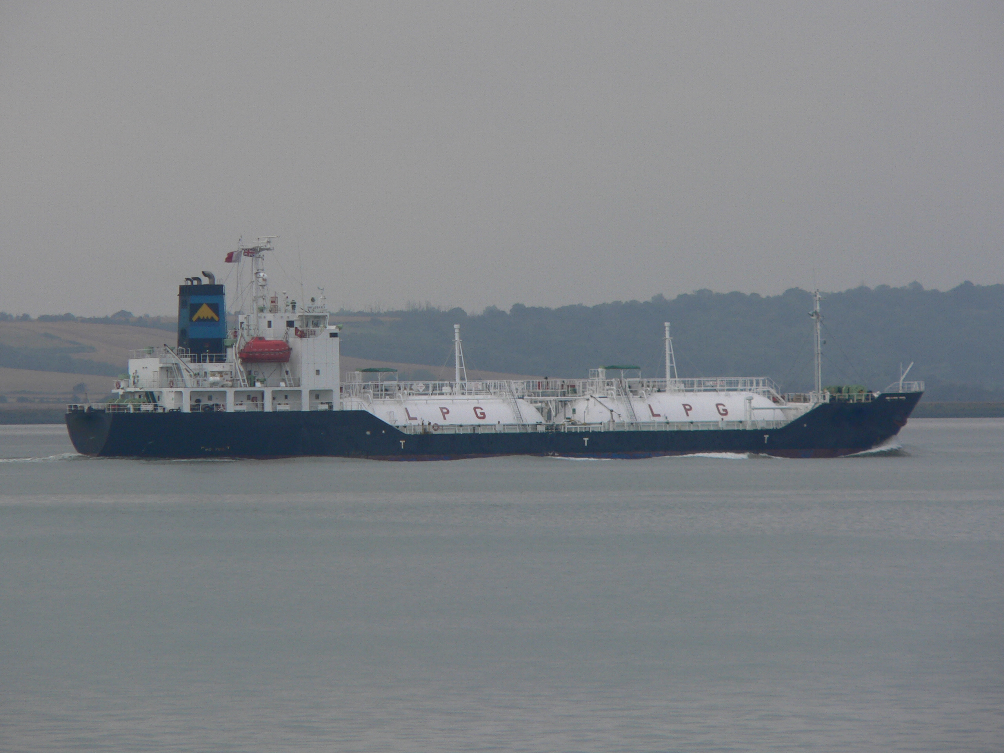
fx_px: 12530
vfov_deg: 3.4
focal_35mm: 432
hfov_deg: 4.6
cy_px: 376
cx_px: 502
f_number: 4.6
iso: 80
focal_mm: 72
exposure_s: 1/500
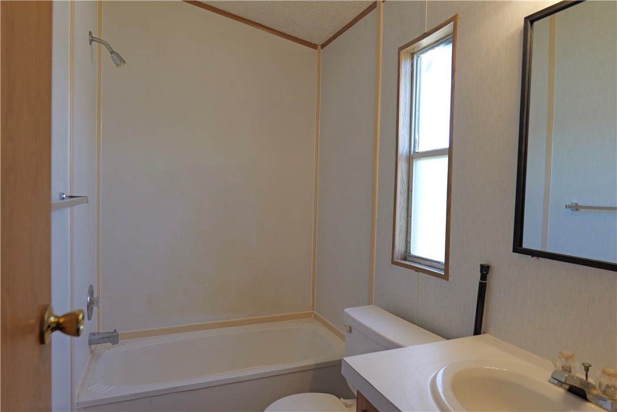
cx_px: 308
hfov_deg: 84.0
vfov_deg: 61.9
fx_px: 343
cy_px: 206
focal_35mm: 20
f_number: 5
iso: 640
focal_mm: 20
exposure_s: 1/125
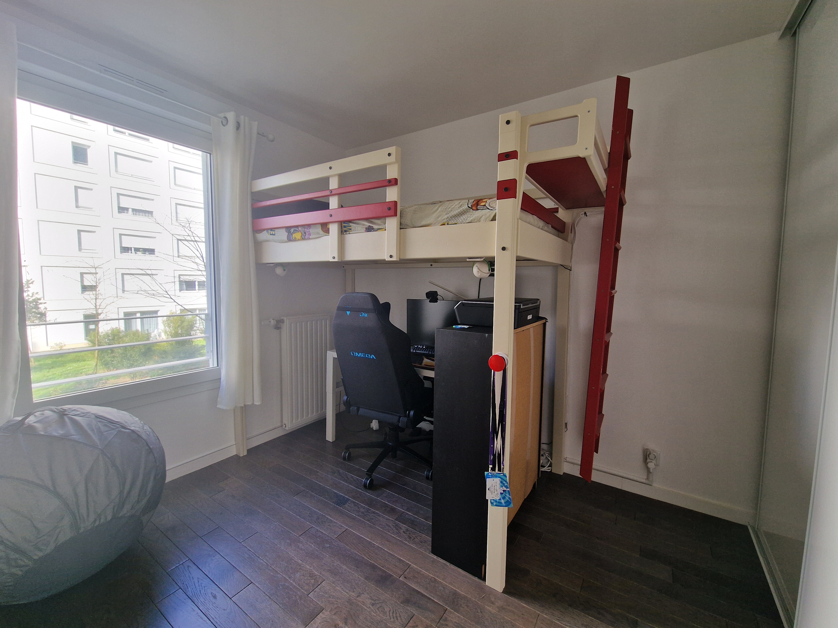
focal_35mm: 13
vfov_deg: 89.9
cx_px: 419
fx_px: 315
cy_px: 314
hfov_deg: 106.2
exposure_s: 1/100
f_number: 2.2
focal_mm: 2.2
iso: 50
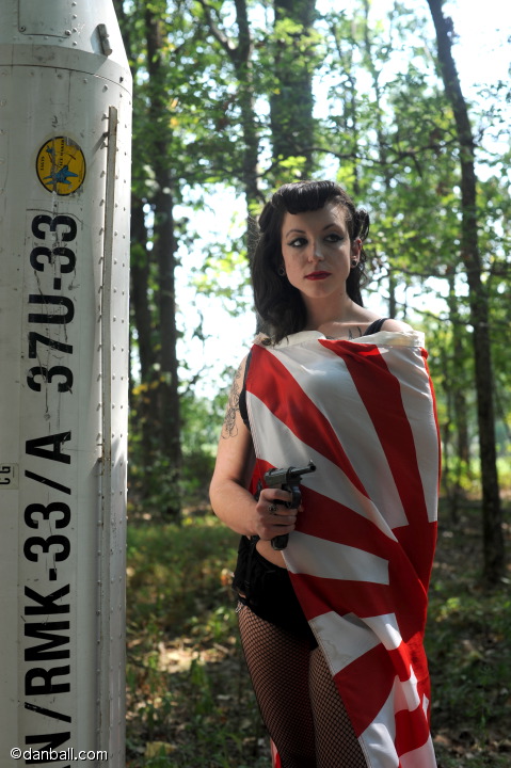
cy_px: 384
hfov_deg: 27.0
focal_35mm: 50
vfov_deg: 39.6
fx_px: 1066
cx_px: 256
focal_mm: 50
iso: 200
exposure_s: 1/250
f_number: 5.6
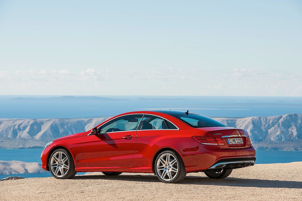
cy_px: 100
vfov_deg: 10.2
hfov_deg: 15.2
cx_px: 151
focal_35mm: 135
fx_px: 1132
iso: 100
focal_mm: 135
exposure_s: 1/160
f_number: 8
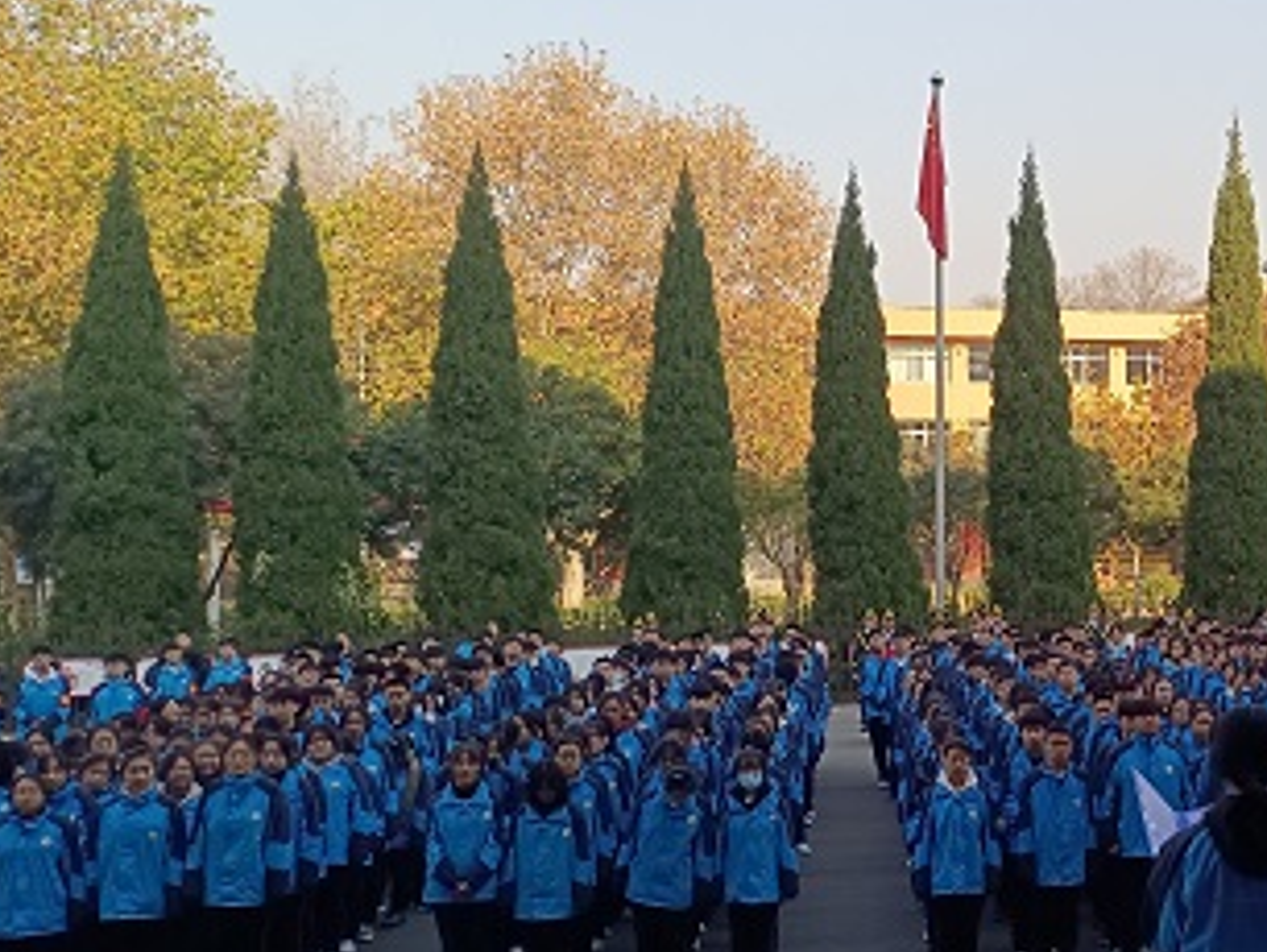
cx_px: 1209
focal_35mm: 49
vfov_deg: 29.7
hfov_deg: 35.8
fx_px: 1795
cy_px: 538
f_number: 1.79
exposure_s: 1/296
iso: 100
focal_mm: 4.71
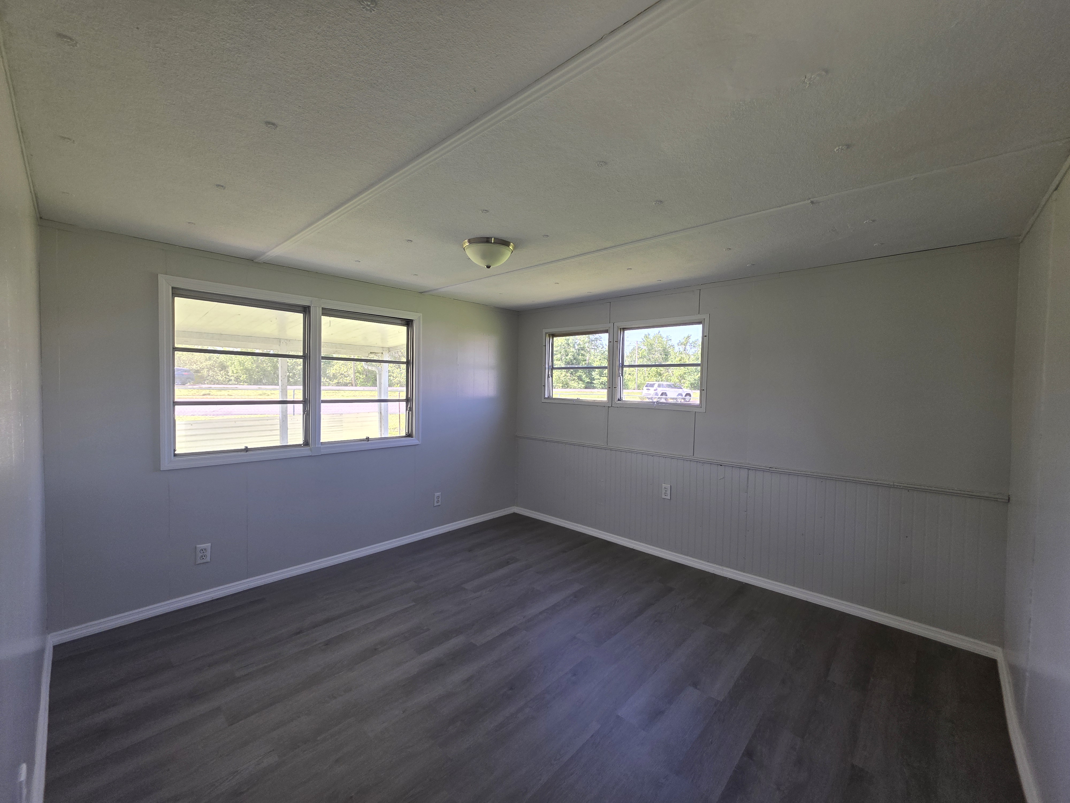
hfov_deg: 106.2
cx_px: 535
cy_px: 402
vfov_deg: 89.9
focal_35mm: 13
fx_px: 402
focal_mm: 2.2
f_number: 1.9
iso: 50
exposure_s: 1/120
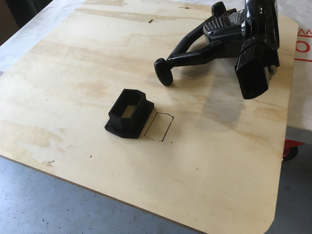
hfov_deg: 61.7
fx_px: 261
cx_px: 156
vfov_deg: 48.2
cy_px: 117
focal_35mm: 29
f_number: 2.2
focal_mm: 4.15
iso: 80
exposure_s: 1/30
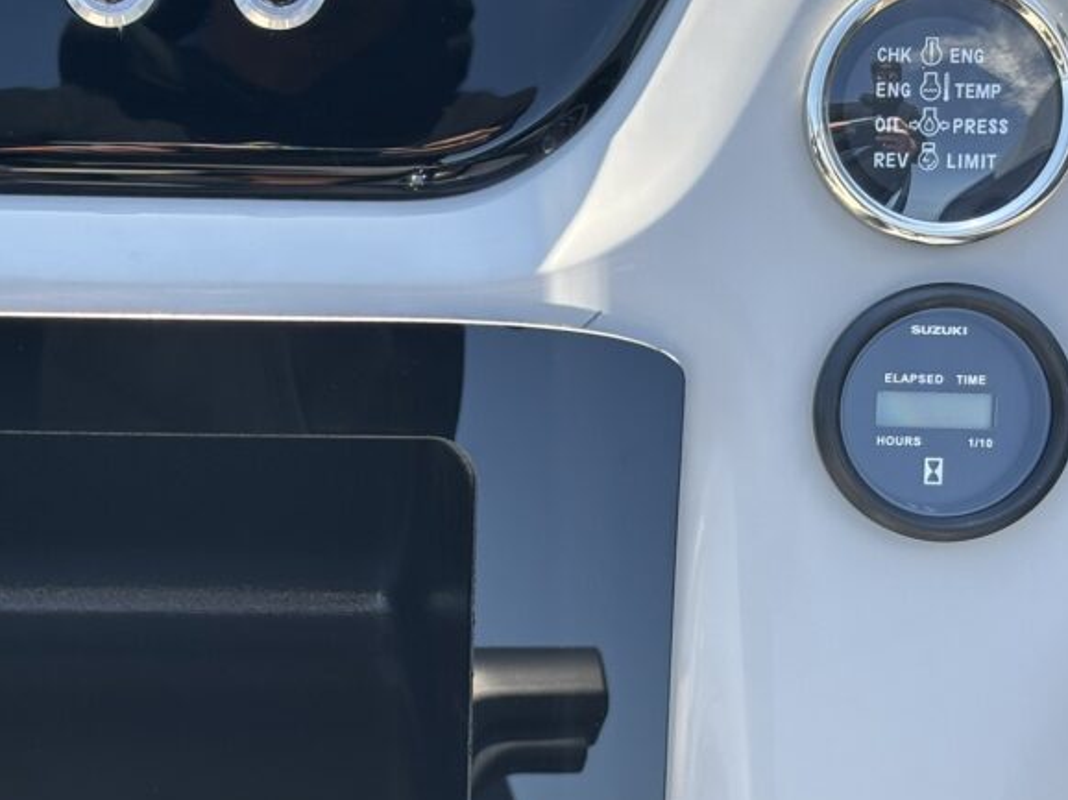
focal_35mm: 96
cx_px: 230
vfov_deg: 15.4
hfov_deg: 20.2
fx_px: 2961
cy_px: 412
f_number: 1.6
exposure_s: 1/406
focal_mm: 5.96
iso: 32
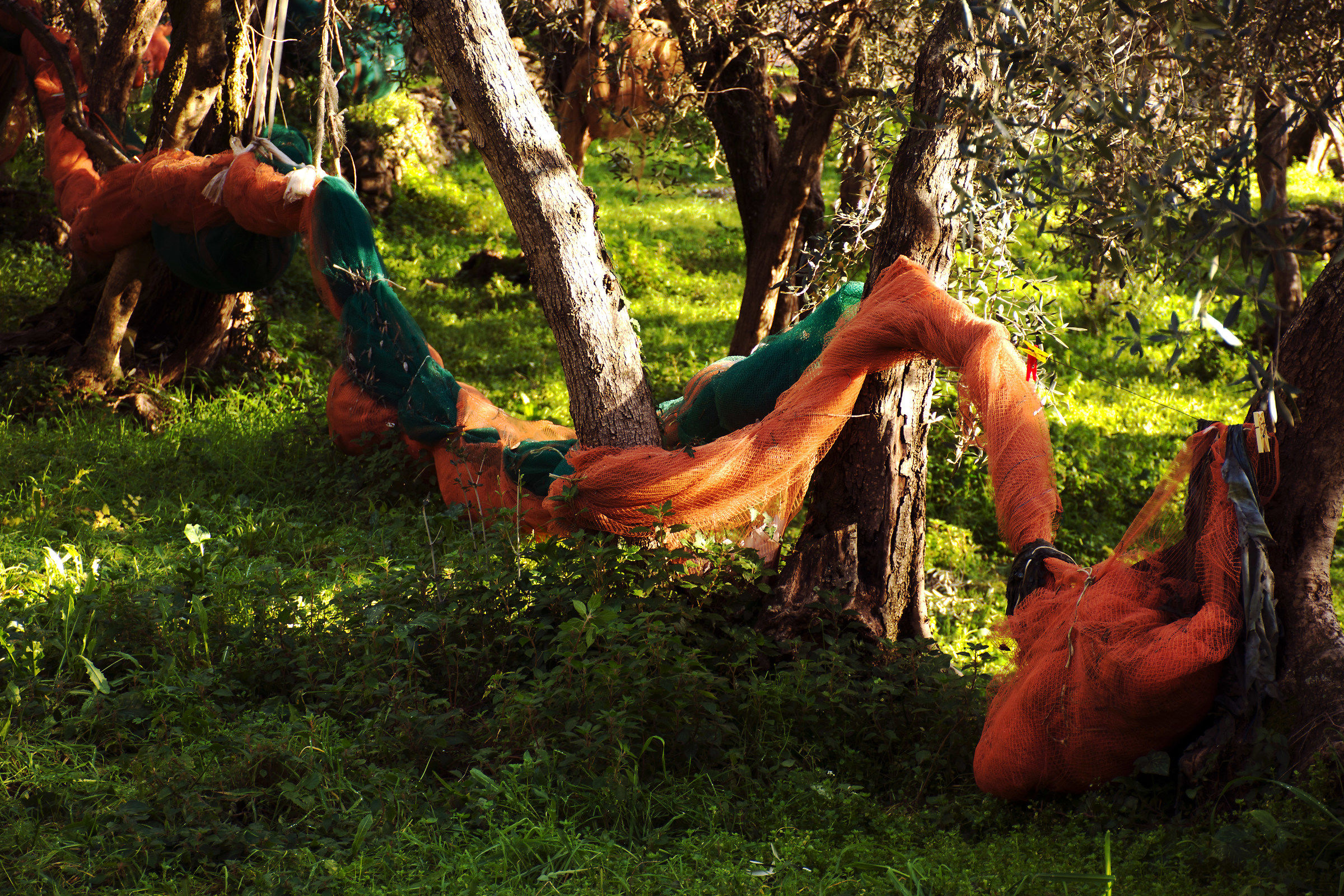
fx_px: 4200
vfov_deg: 12.2
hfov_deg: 18.2
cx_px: 672
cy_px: 448
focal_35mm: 112
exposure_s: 1/80
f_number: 5
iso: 125
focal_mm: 75
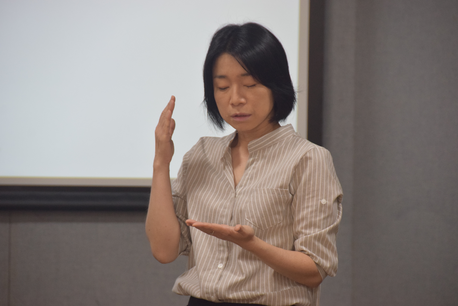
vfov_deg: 5.4
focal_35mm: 255
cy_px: 153
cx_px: 229
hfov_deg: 8.1
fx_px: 3247
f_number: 5.6
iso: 1600
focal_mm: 170
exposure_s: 1/125
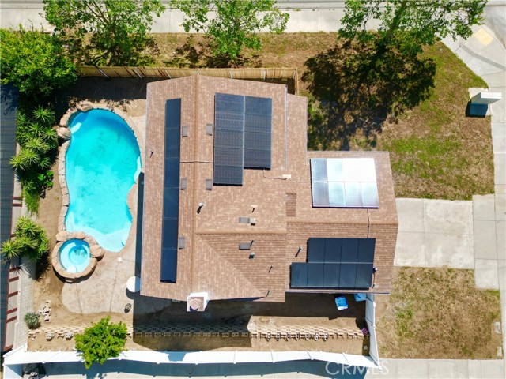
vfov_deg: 56.8
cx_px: 253
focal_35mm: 24
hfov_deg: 71.6
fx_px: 351
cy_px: 190
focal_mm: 6.72
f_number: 1.7
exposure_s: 1/3200
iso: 140
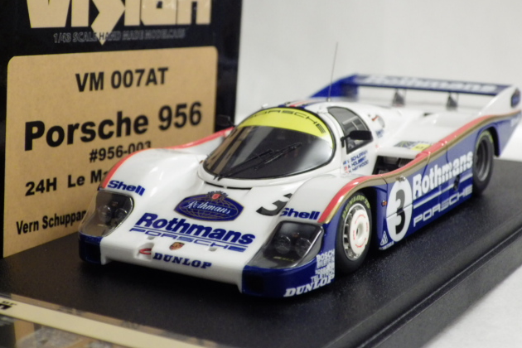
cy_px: 155
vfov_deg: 18.2
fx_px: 1087
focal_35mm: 75
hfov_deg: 27.0
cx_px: 264
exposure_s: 1/50
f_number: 4.2
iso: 800
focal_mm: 12.8
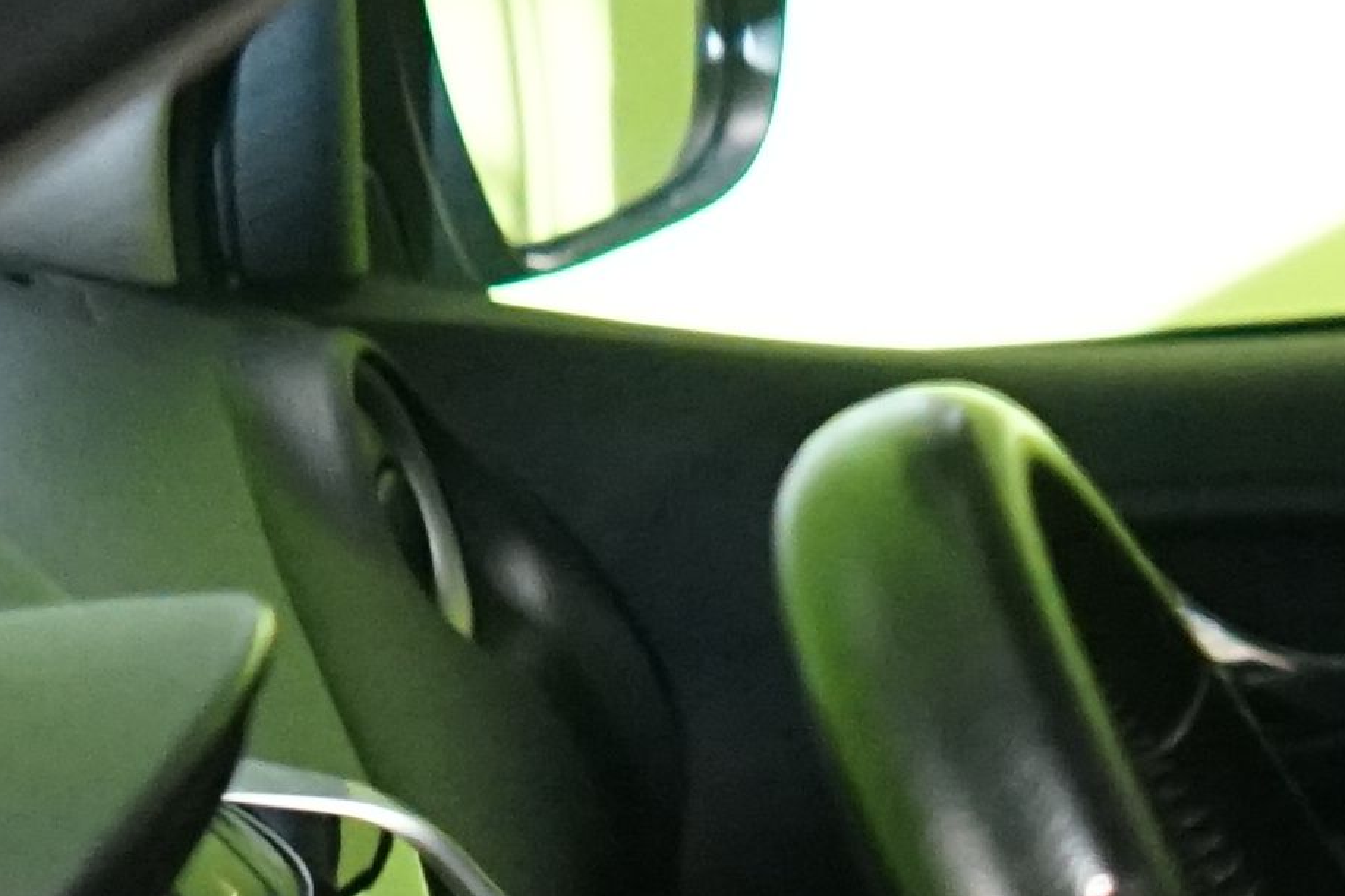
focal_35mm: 183
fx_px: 6837
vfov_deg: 7.2
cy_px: 1732
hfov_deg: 9.5
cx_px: 3594
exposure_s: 1/160
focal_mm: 28
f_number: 3.5
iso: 3200
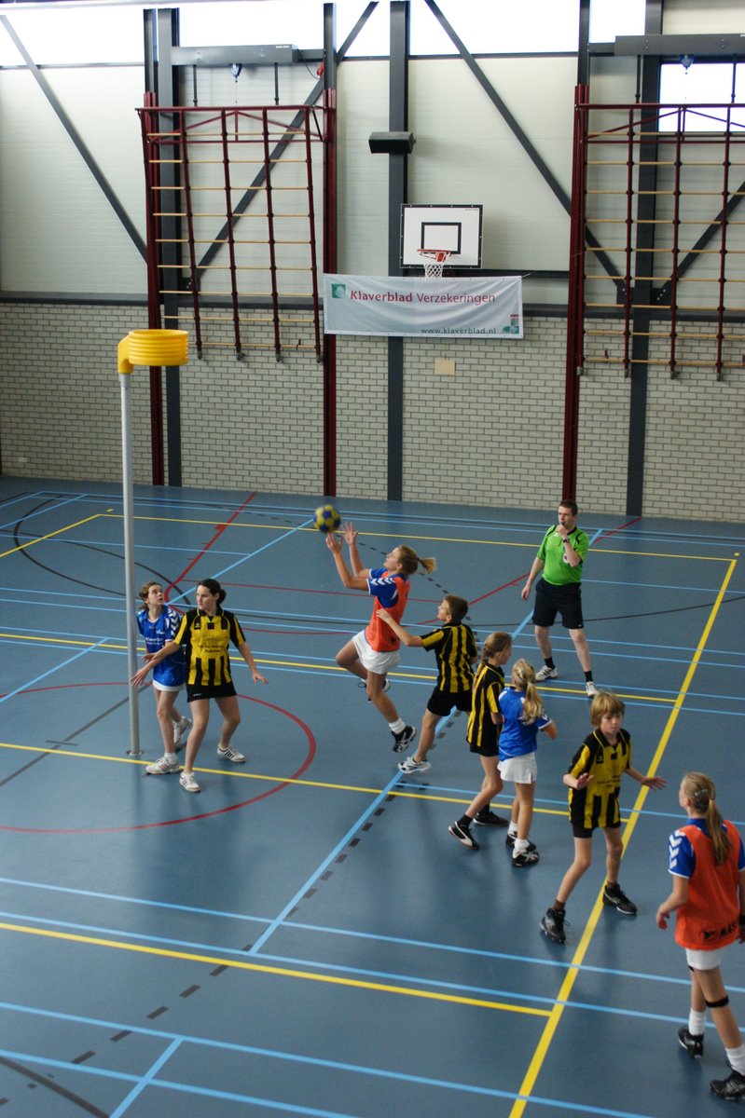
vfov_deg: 37.9
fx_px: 1631
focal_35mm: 52
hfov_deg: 25.7
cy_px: 559
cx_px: 372
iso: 800
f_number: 4.5
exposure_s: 1/200
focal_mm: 35
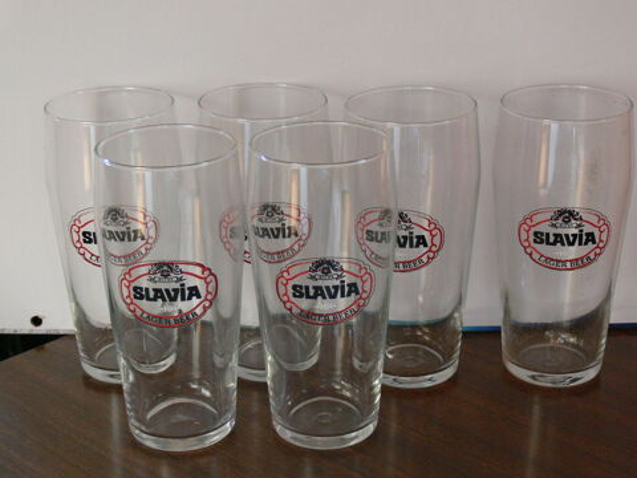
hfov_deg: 27.0
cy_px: 239
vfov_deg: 20.4
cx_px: 318
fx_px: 1325
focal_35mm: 72
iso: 200
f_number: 3.2
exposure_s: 1/30
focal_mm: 12.9
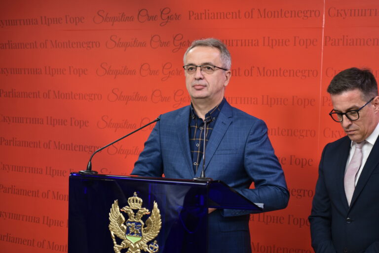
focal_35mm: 105
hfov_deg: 19.5
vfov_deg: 13.0
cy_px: 126
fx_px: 1105
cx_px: 190
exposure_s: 1/100
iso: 400
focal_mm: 70
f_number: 5
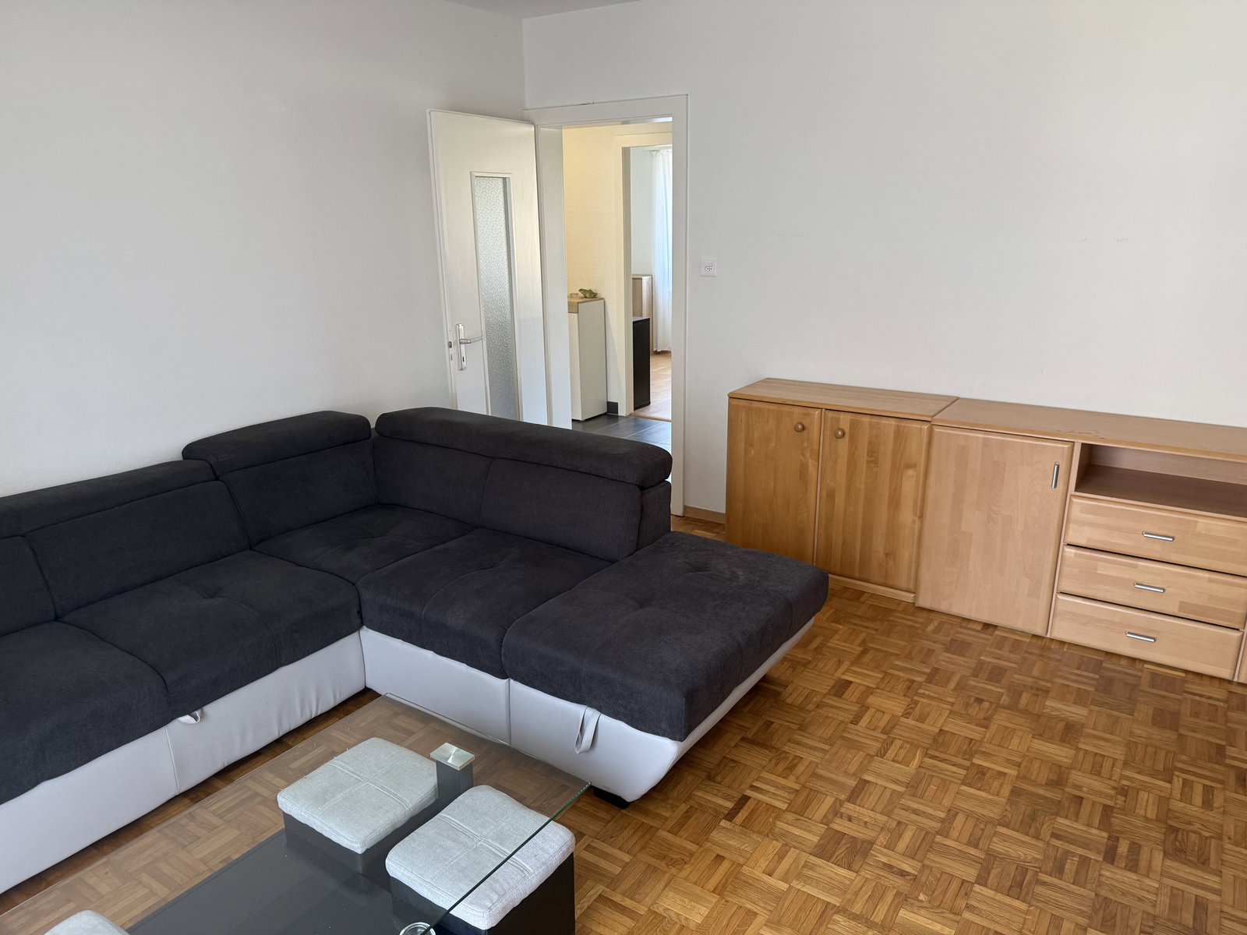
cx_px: 624
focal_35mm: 24
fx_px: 865
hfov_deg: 71.6
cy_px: 468
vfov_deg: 56.8
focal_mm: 6.76
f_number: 1.78
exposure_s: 1/74
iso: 200
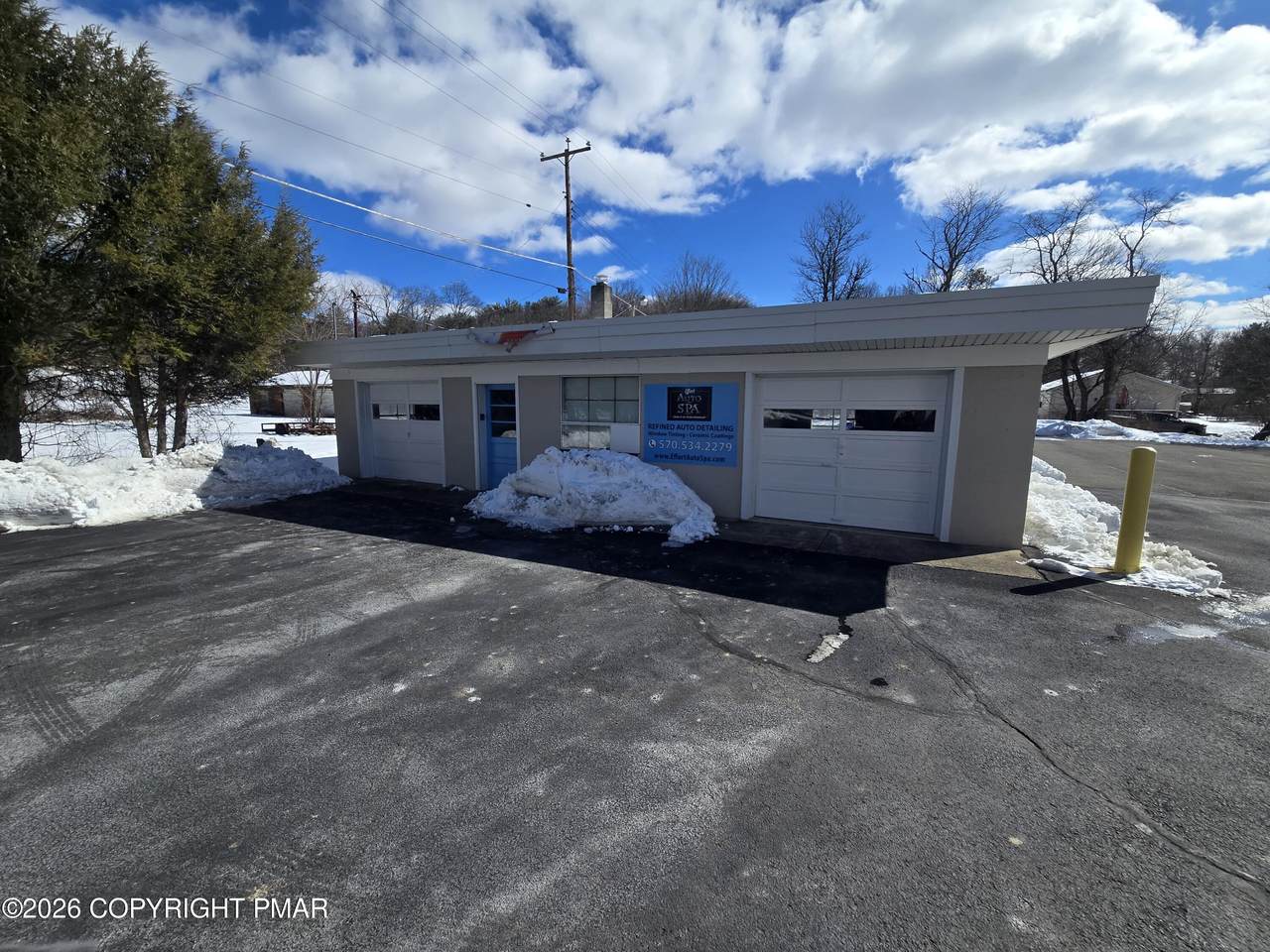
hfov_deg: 106.2
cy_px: 476
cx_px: 635
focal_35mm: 13
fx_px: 477
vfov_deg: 89.9
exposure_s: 1/3291
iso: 50
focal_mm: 2.2
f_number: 2.2
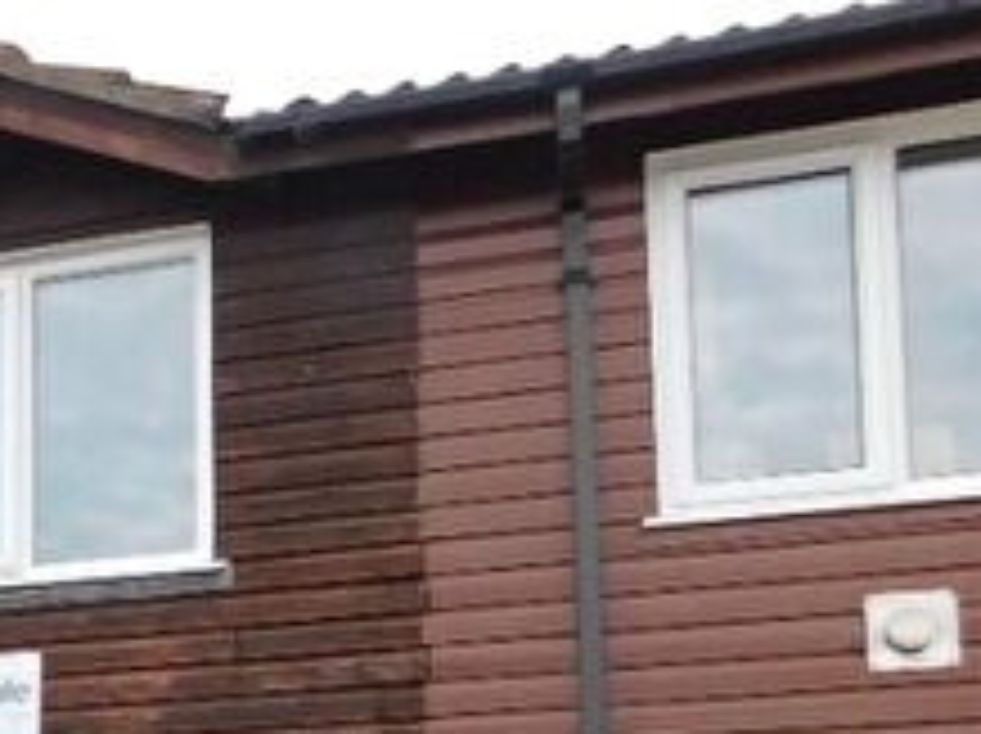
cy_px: 961
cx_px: -382
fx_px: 2095
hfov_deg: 22.7
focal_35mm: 74
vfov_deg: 18.4
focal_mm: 4
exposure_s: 1/800
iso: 125
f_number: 3
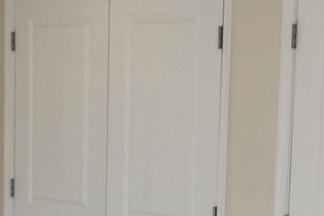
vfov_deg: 11.3
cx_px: 265
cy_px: 236
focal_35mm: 120
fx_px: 1080
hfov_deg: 16.9
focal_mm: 4.15
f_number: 2.2
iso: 32
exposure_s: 1/120
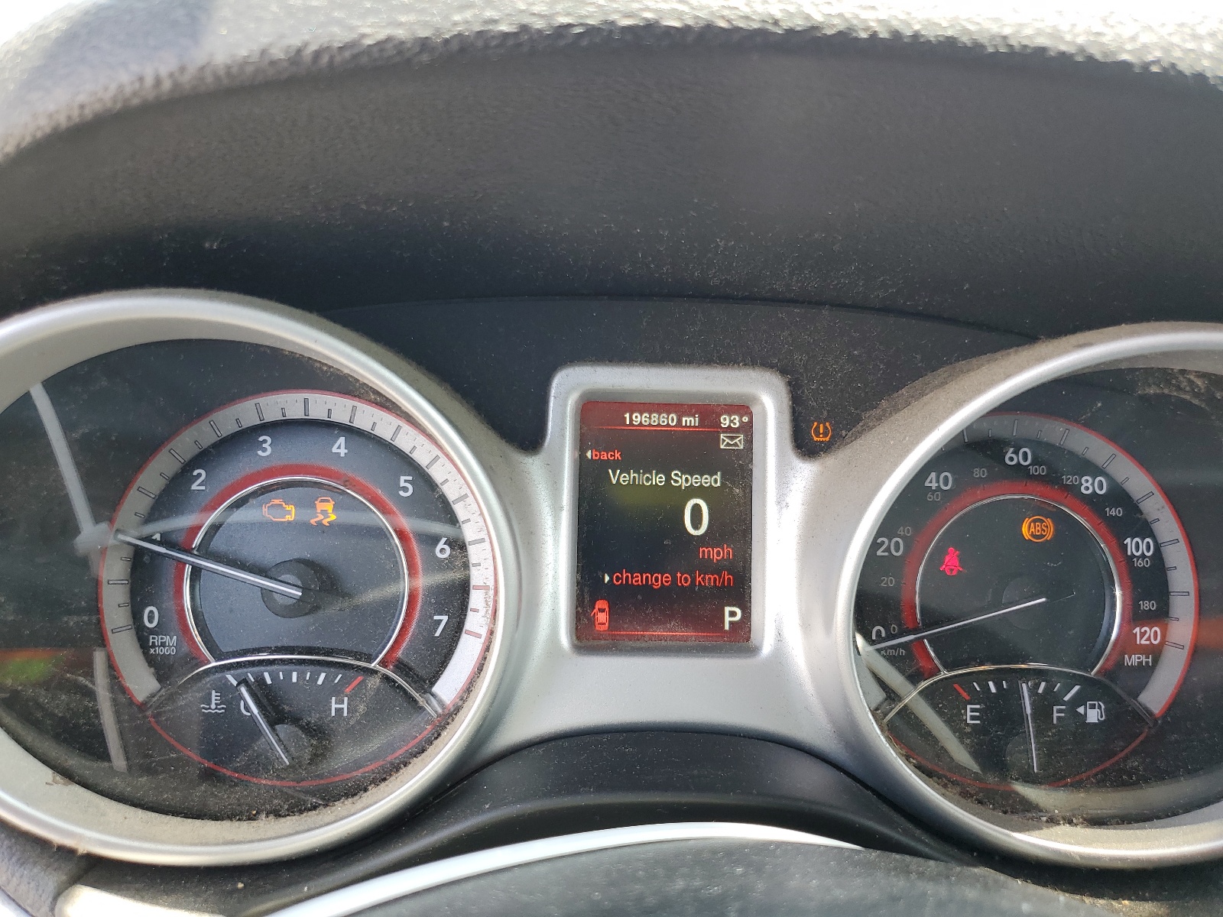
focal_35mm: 26
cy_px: 458
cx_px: 612
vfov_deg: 53.1
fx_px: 919
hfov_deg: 67.3
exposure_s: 1/120
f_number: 1.5
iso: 53
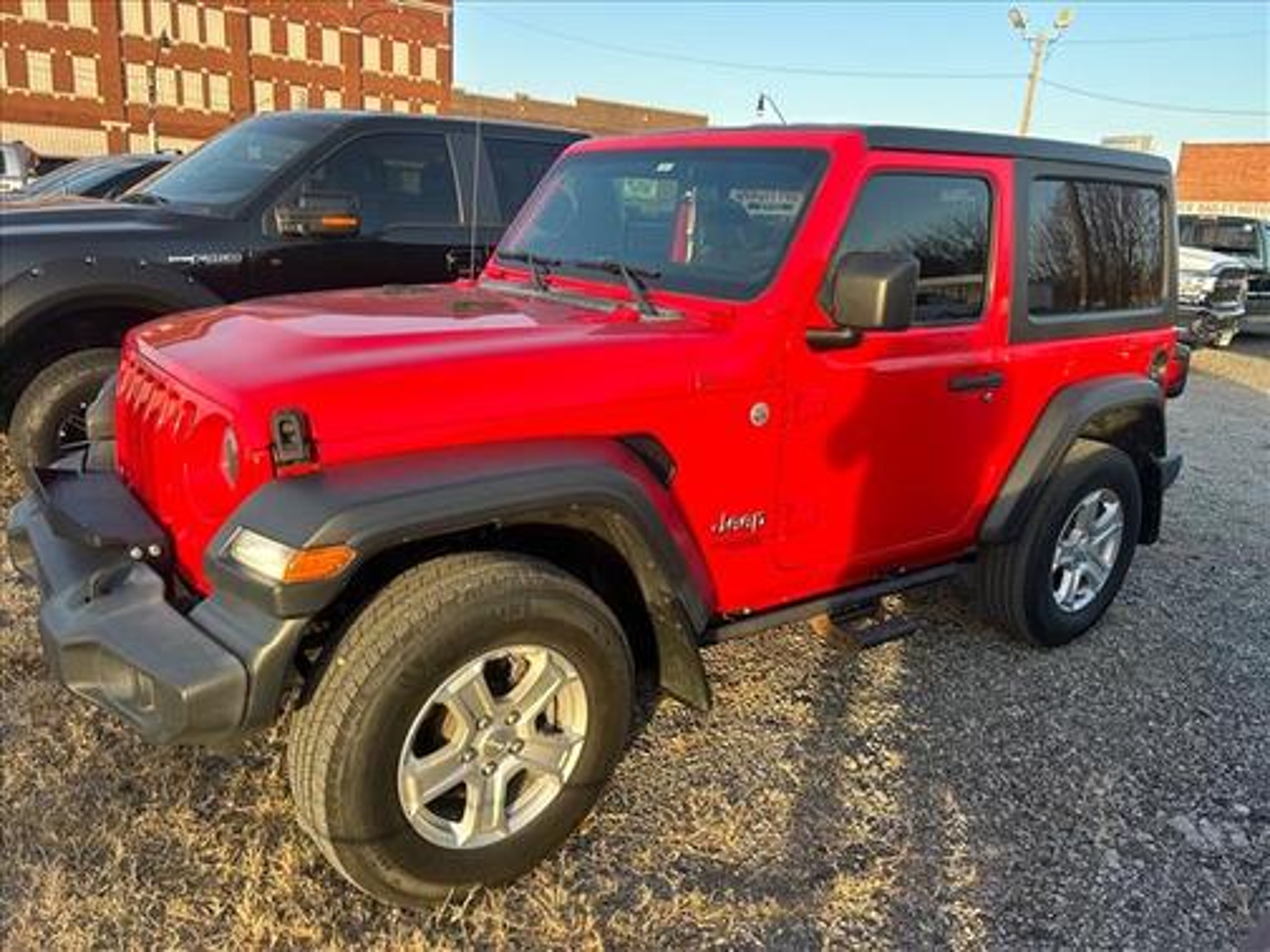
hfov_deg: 67.3
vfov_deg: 53.1
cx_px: 635
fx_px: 954
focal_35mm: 26
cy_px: 476
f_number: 1.5
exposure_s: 1/260
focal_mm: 5.7
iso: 50
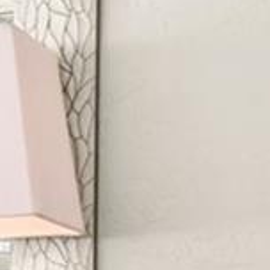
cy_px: 344
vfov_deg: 10.1
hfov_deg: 6.4
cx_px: -1037
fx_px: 1500
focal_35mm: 170
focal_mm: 19
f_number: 9
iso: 250
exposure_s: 1/15
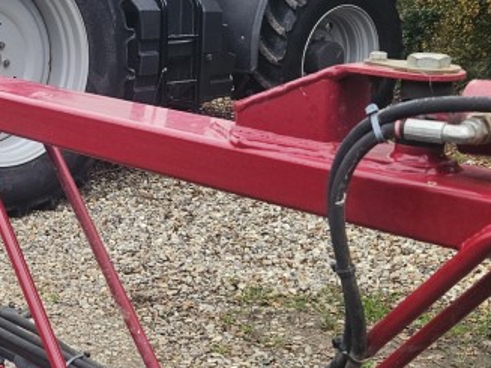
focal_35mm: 72
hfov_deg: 26.6
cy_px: 264
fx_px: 1021
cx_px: 114
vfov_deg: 20.3
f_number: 1.8
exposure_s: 1/180
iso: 100
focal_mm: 5.4
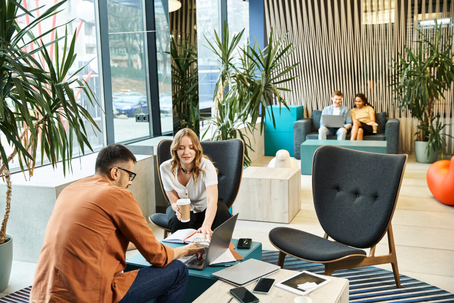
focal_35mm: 39
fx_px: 492
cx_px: 227
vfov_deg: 34.2
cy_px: 152
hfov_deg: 49.5
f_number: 2.8
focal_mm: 39
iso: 1600
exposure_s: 1/250
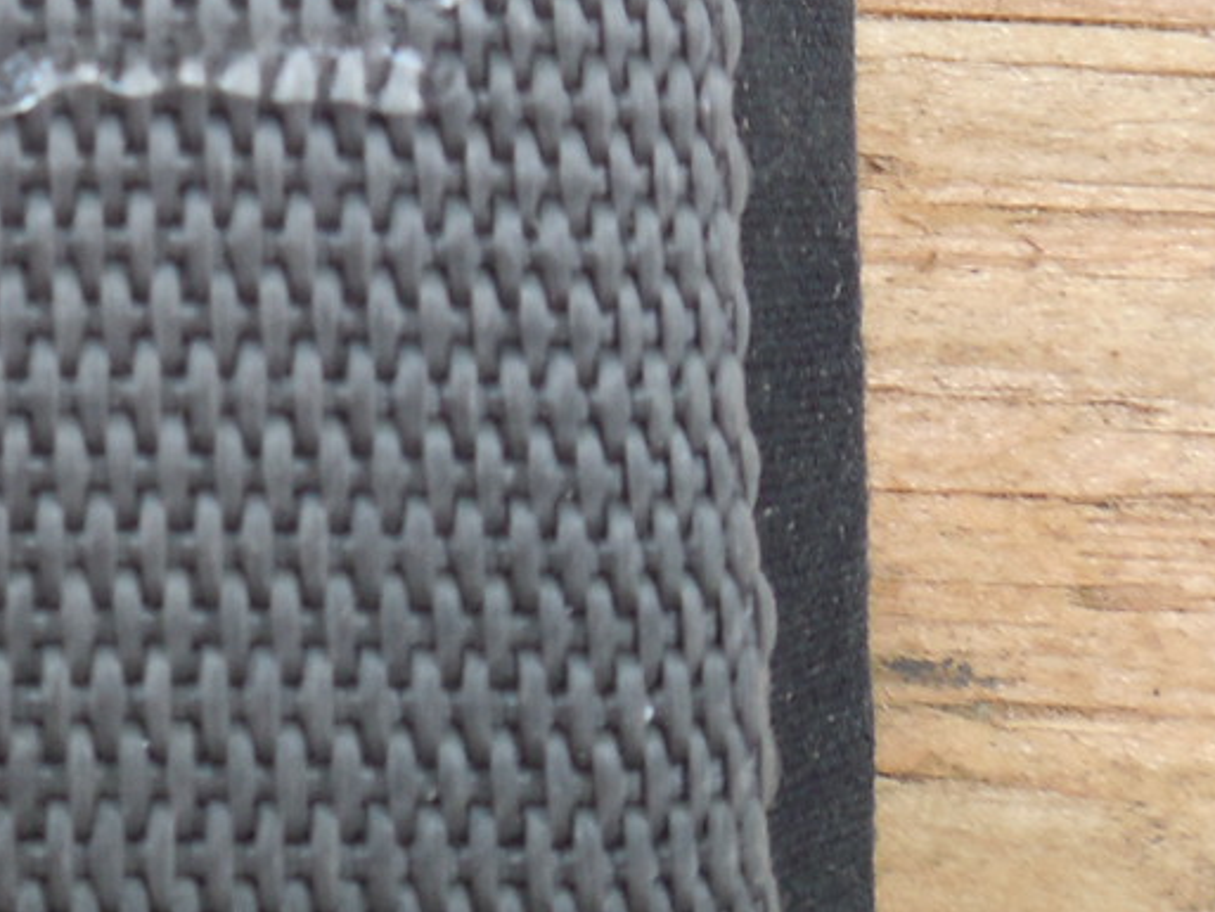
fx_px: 2738
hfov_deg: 23.9
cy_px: -90
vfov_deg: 18.2
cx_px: -14
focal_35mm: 78
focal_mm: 4.5
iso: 125
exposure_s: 1/40
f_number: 3.3
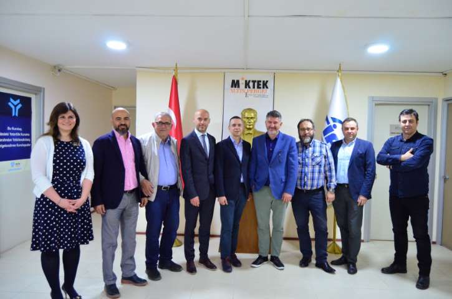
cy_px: 150
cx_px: 226
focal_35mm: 27
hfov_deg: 67.5
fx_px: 338
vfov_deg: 47.7
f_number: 3.5
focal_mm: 18
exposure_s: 1/30
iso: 2200
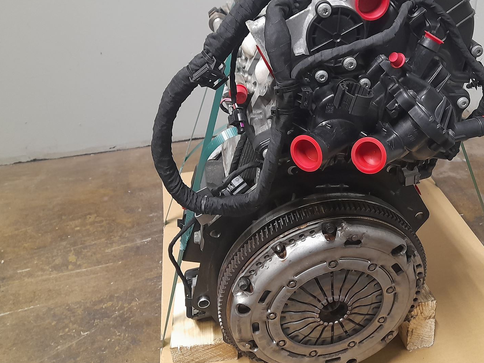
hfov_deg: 50.4
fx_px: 503
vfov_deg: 39.3
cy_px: 128
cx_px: 325
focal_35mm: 36
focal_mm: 4.6
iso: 250
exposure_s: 1/33
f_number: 2
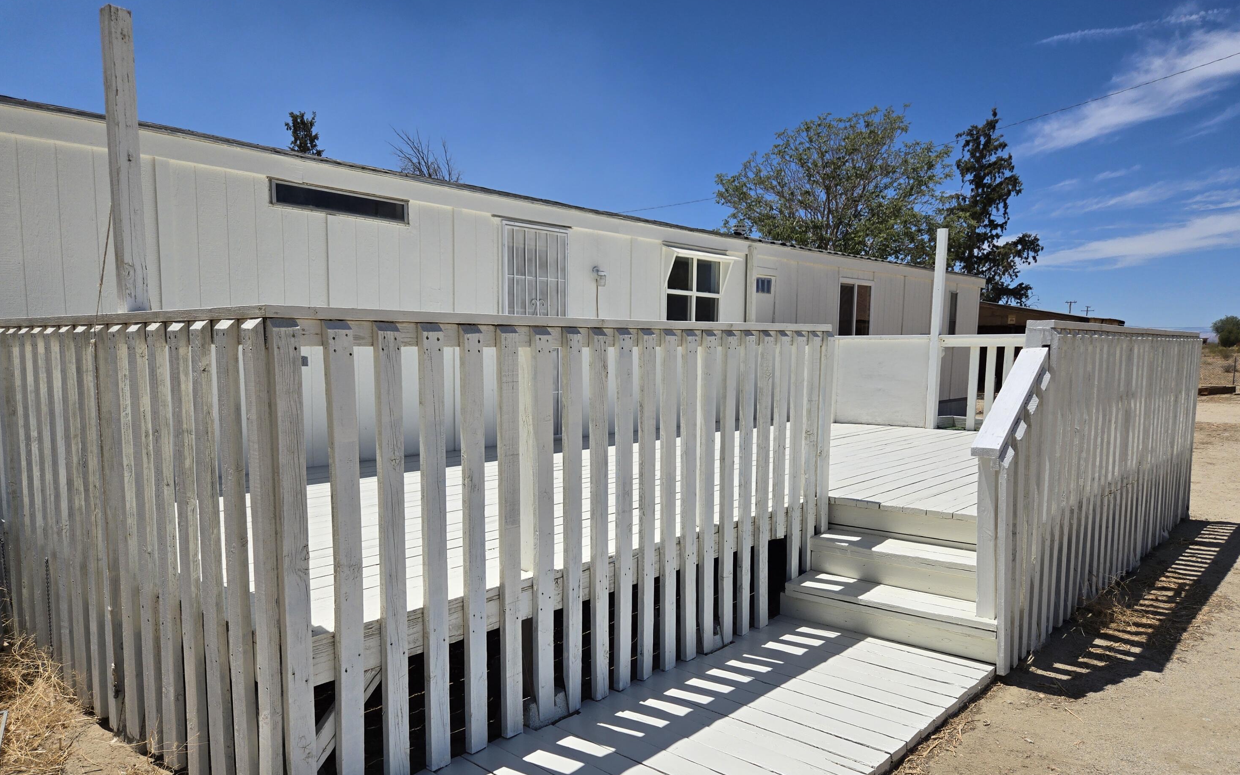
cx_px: 621
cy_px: 444
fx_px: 845
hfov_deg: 72.6
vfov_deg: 49.1
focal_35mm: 25
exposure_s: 1/4273
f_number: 1.8
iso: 25
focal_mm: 5.4
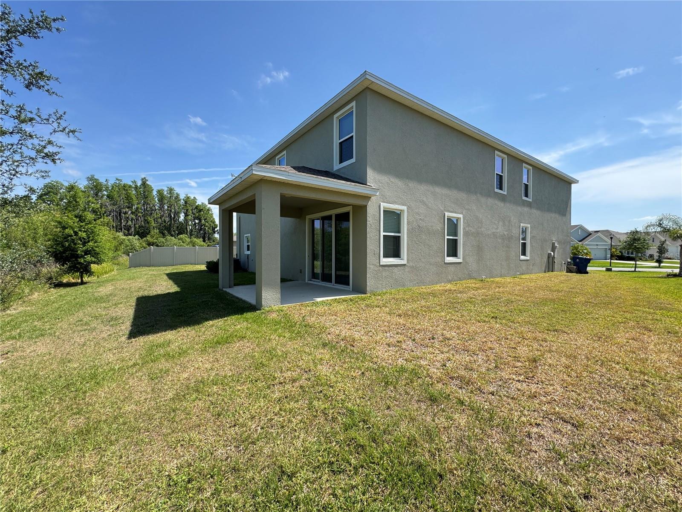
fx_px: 276
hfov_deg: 102.1
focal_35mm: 14
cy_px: 256
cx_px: 341
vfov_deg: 85.7
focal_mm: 2.22
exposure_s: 1/756
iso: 40
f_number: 2.2
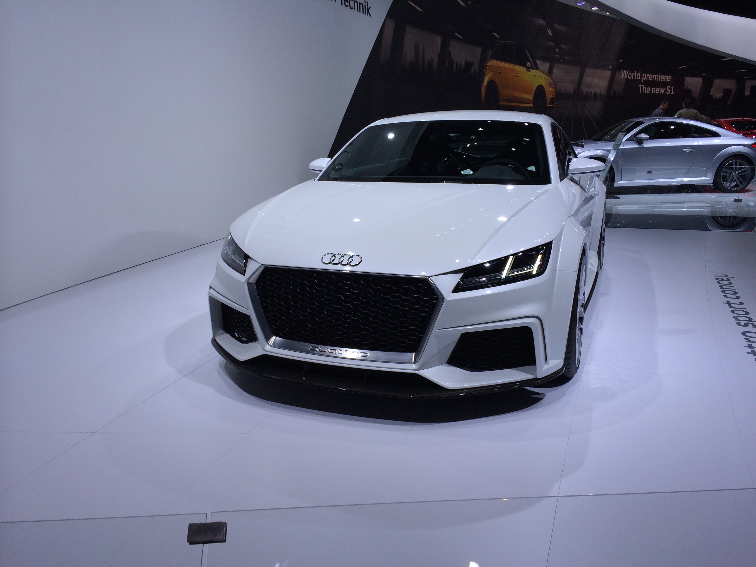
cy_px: 284
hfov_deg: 60.0
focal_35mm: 30
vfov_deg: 46.8
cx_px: 378
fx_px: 655
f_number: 2.2
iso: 32
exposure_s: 1/1026
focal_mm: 4.12
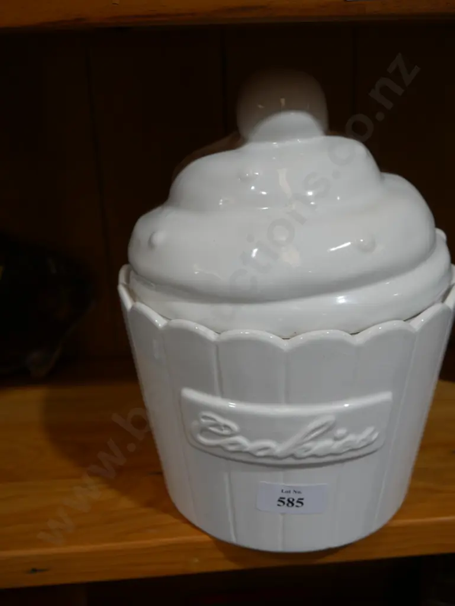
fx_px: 700
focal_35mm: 40
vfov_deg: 46.8
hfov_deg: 36.0
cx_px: 228
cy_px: 303
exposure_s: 1/80
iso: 200
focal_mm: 20
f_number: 4.4
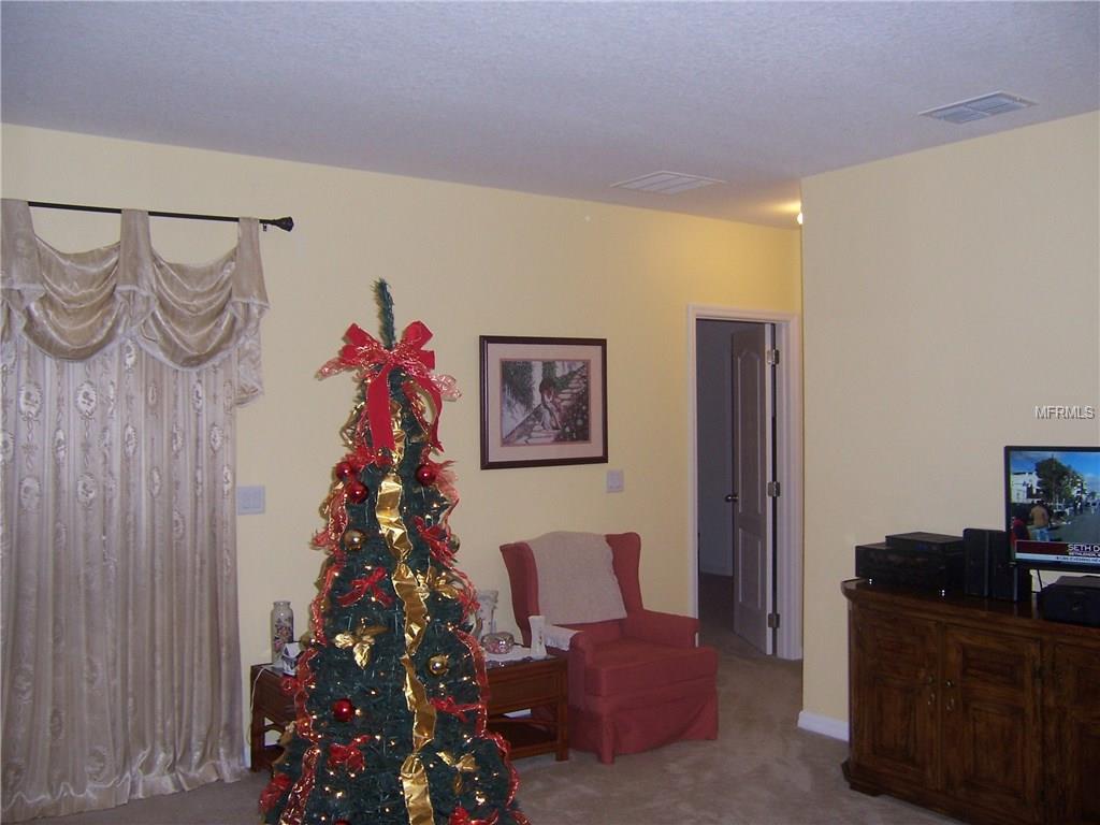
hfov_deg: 55.4
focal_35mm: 33
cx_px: 550
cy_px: 412
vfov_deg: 42.9
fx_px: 1049
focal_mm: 5.5
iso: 140
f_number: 2.8
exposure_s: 1/60
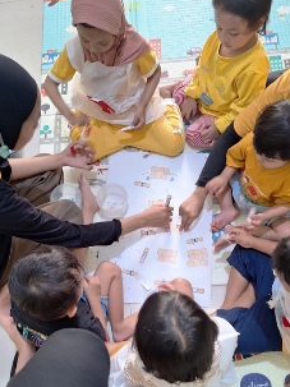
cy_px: 268
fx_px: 380
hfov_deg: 41.8
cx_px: 152
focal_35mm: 34
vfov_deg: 52.6
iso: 250
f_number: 1.8
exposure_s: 1/25
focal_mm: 5.54
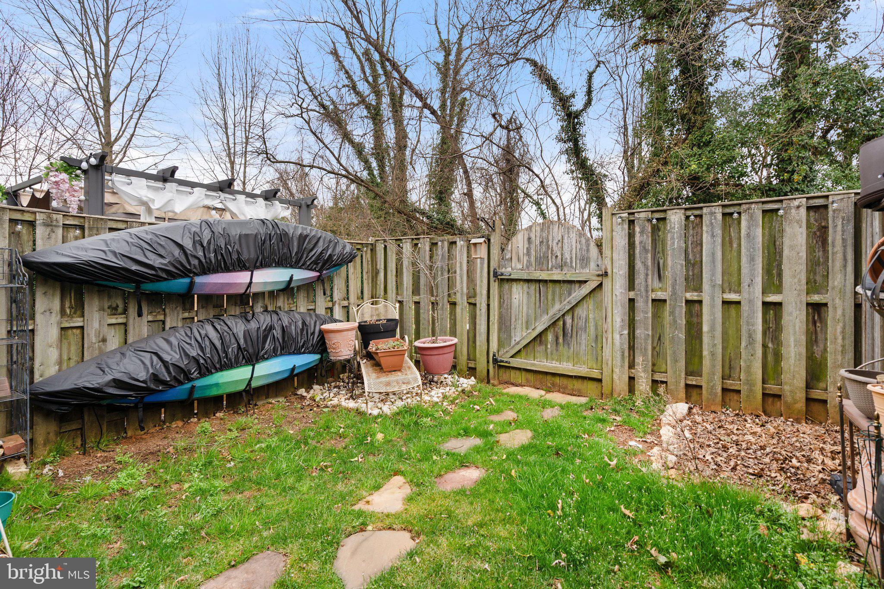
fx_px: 393
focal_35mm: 16
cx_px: 442
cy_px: 294
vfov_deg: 73.7
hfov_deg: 96.7
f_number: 10
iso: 250
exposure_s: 1/50
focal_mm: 16
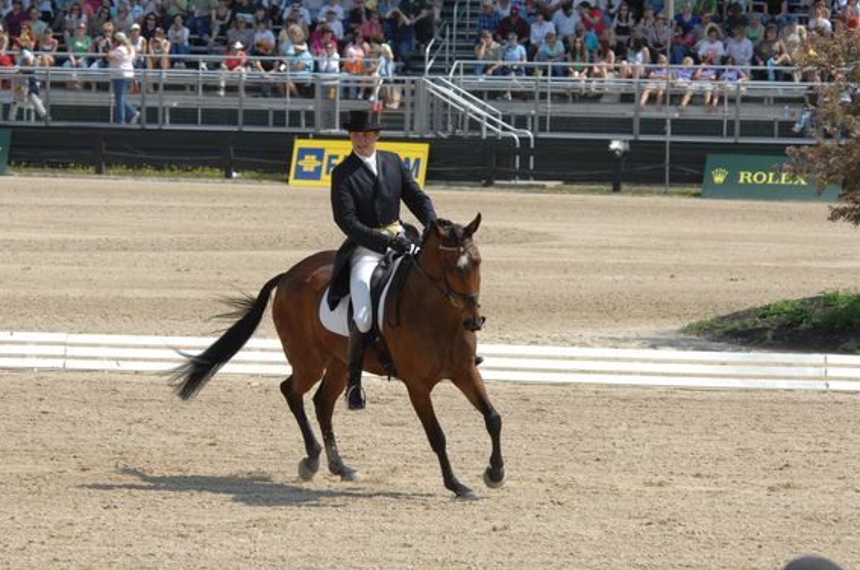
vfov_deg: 5.6
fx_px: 5856
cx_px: 414
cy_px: 299
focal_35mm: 246
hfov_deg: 8.4
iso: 200
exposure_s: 1/500
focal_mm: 145
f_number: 8.5
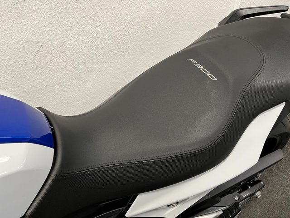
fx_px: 218
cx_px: 145
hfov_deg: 67.3
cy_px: 109
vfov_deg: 53.1
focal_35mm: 26
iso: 125
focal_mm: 5.1
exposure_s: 1/50
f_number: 1.6
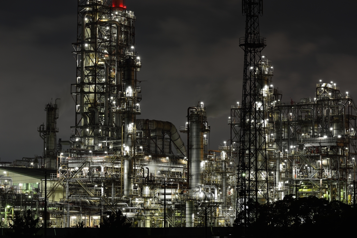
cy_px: 119
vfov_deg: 13.0
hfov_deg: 19.5
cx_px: 178
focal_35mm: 105
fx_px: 1041
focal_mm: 105
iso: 100
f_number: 8
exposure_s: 8
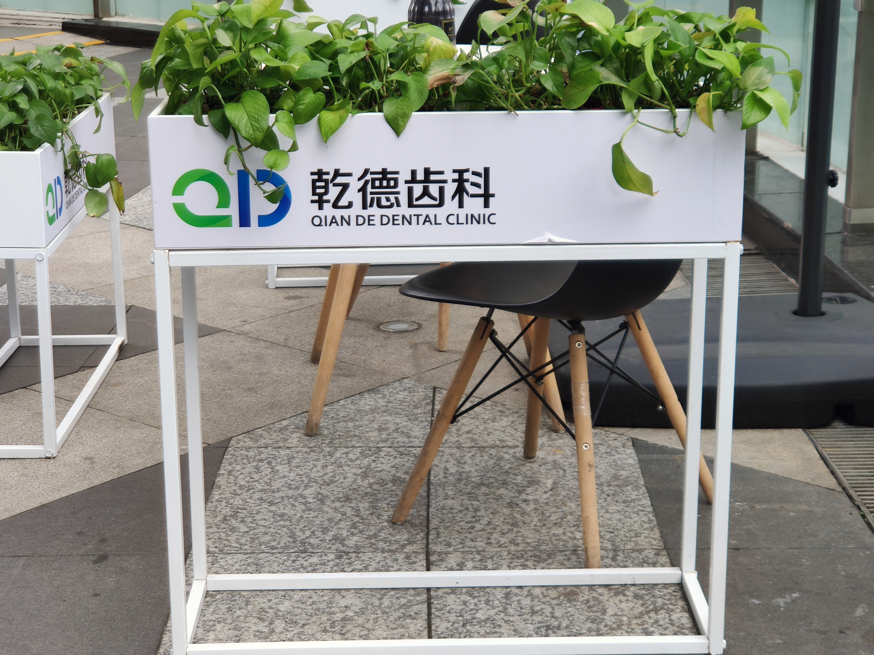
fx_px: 1641
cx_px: 437
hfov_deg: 29.8
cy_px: 328
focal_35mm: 65
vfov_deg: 22.6
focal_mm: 6.22
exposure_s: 1/100
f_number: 2.2
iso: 126
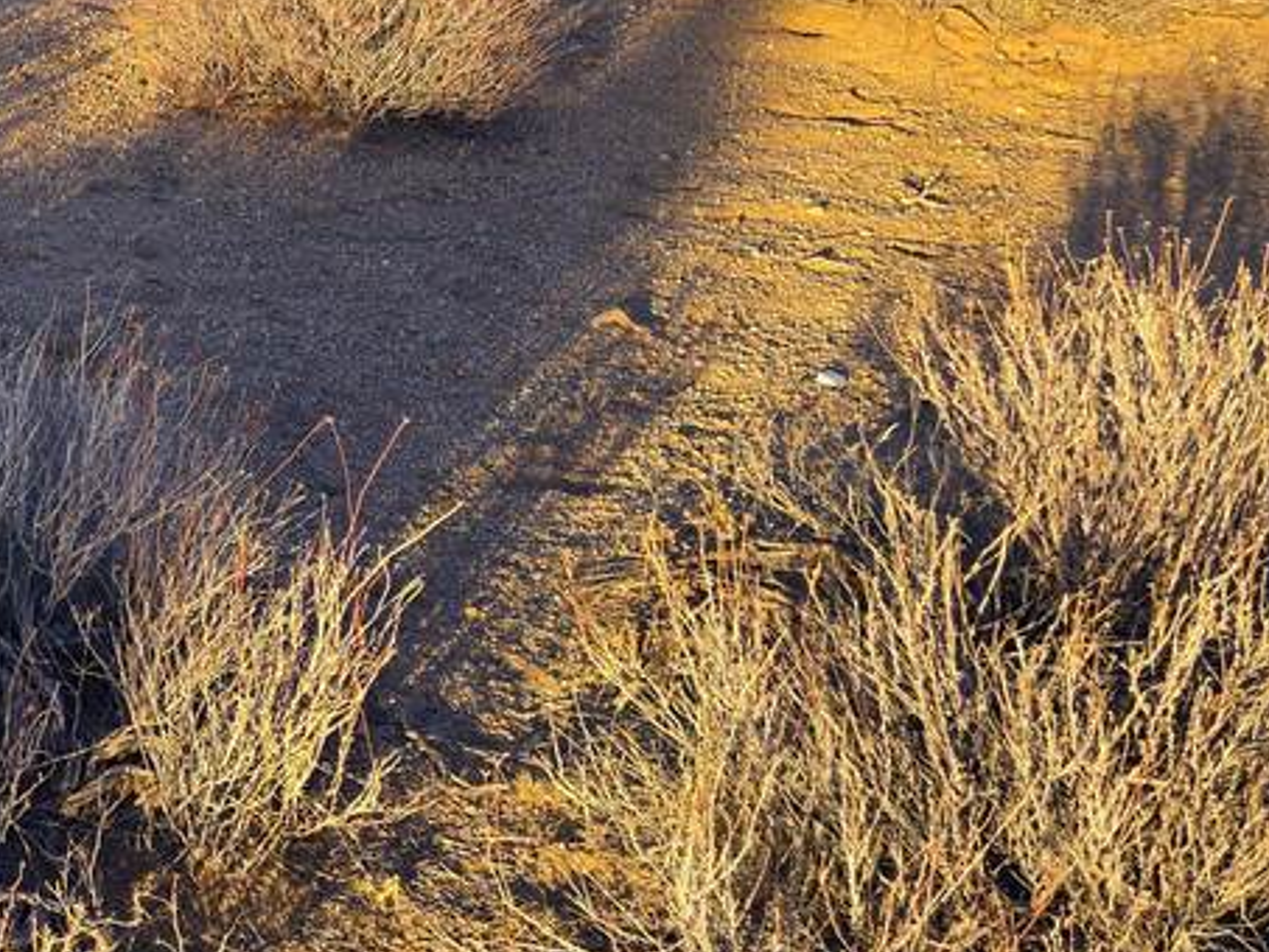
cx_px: -381
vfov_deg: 21.8
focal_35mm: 65
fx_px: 2383
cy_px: 20
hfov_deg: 25.6
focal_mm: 6.3
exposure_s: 1/232
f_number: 1.7
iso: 12
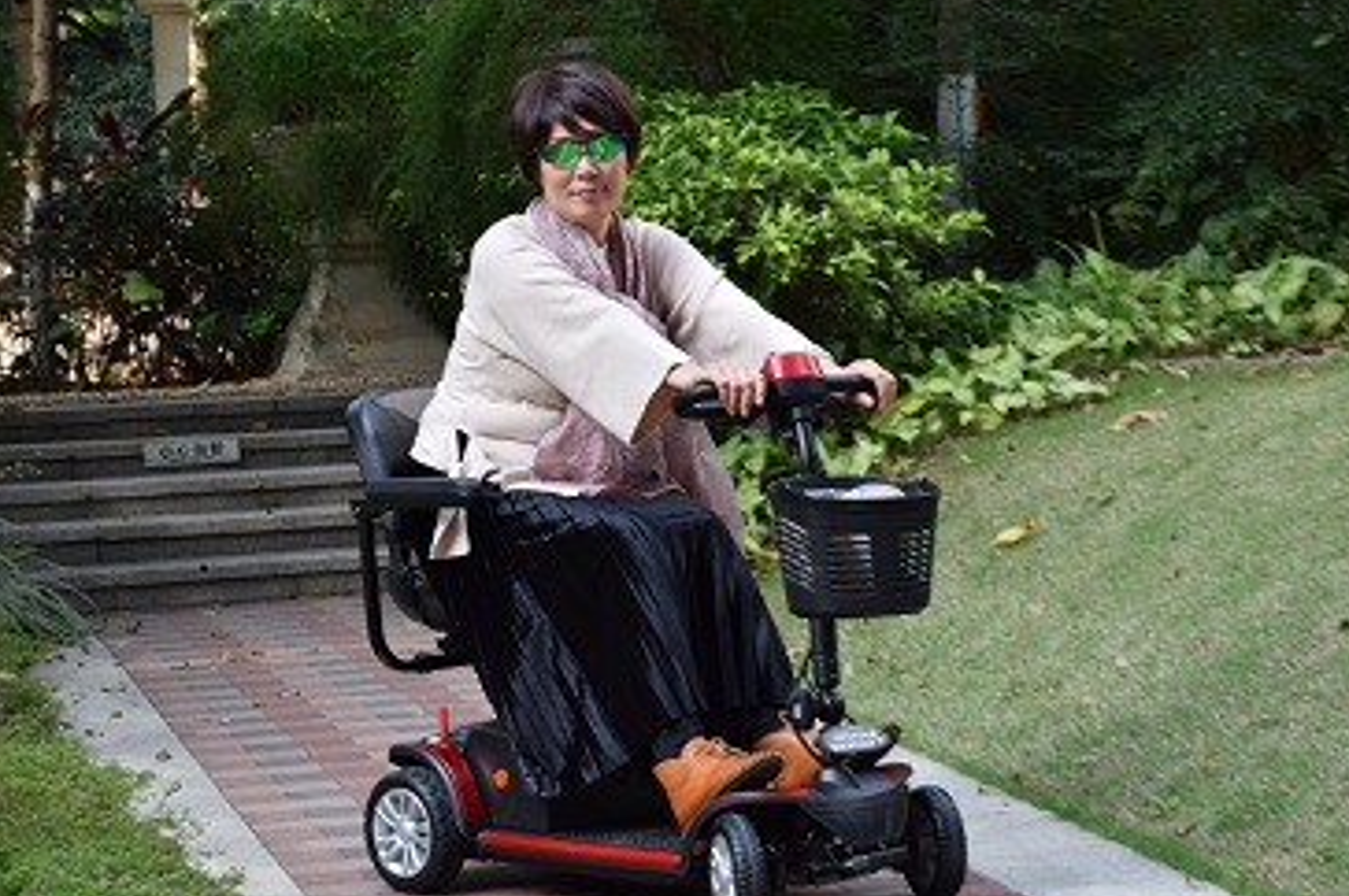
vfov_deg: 15.1
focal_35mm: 91
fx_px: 3390
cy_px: 433
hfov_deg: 22.5
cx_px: 619
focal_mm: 55
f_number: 5.6
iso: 100
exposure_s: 1/50
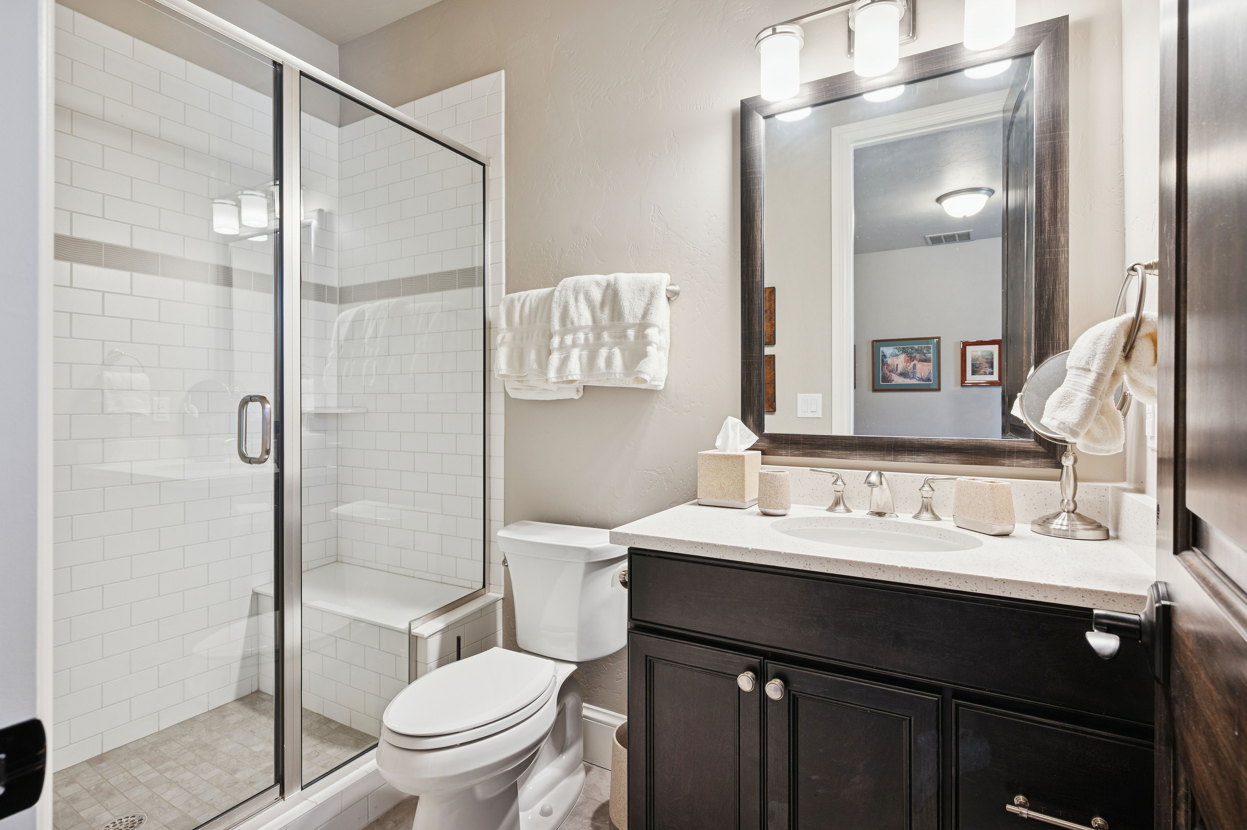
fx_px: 588
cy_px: 415
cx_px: 624
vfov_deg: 70.4
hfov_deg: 93.3
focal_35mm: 17
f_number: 9
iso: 400
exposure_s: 1/13
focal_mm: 17
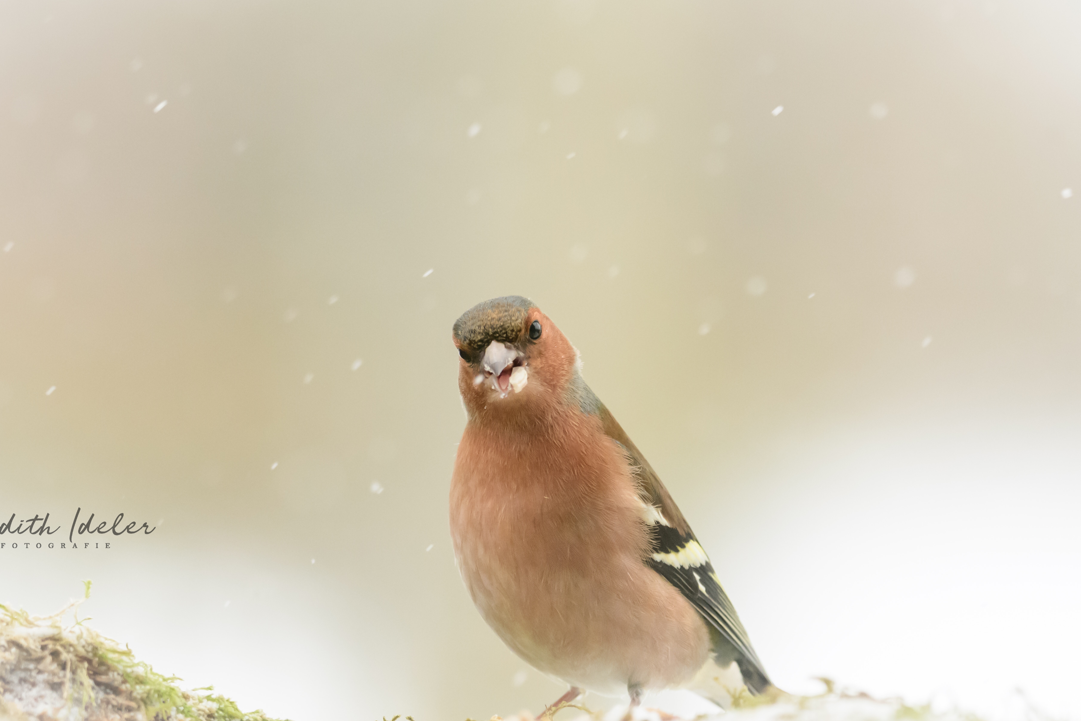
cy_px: 372
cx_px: 501
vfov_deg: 2.7
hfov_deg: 4.0
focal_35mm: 513
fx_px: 15404
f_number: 5.6
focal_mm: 310
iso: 5600
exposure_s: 1/1000
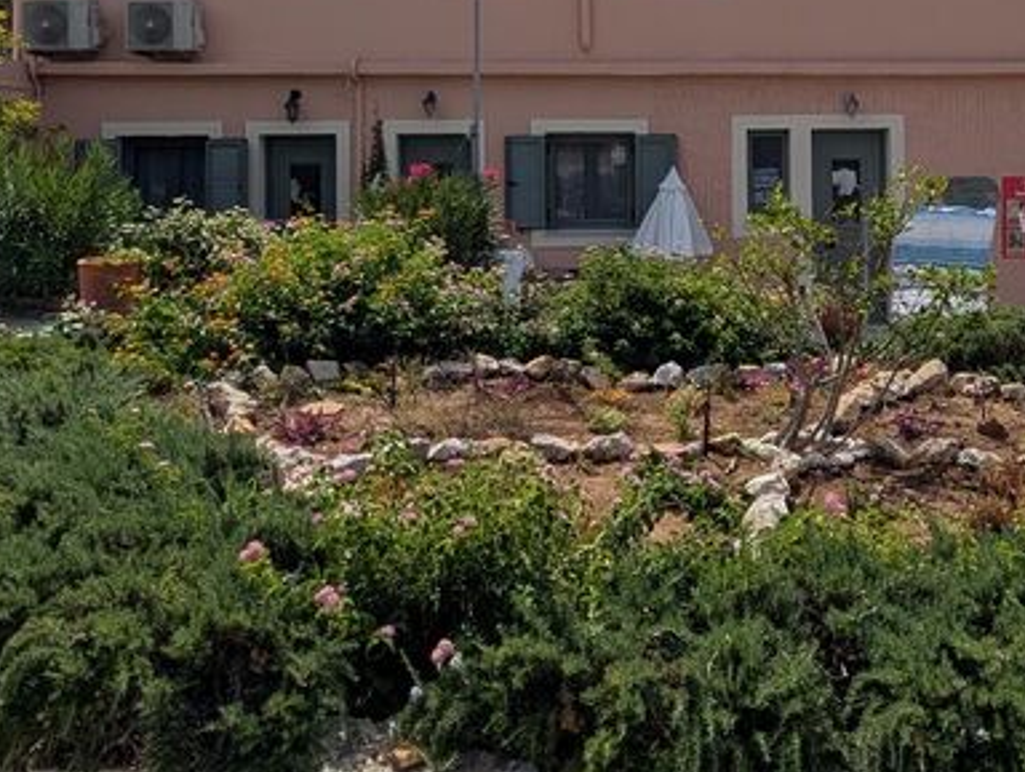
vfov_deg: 41.2
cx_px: 697
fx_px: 949
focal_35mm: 32
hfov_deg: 55.4
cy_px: 95
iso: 53
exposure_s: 1/6494
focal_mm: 2.02
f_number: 1.7
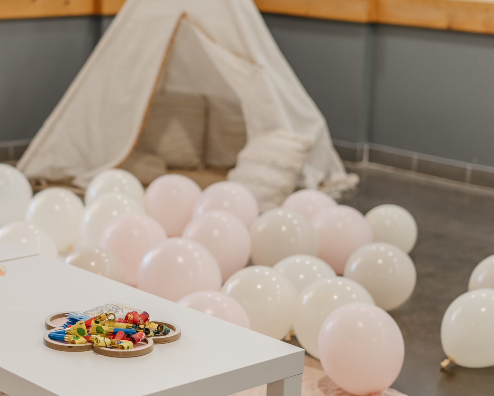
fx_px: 1243
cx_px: 108
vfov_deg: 18.1
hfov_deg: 22.2
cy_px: 198
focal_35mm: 85
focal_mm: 50
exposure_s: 1/200
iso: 160
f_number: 2
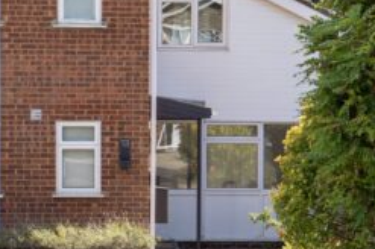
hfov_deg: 18.5
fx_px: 1134
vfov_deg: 12.5
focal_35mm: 109
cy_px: 43
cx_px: 41
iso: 320
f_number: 5.6
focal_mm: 35
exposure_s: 1/640
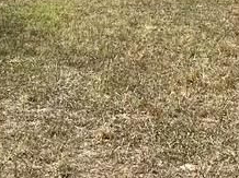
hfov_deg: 24.4
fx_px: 510
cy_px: -47
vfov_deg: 18.6
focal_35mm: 74
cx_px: -30
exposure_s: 1/1689
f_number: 2.2
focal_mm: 2.22
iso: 50
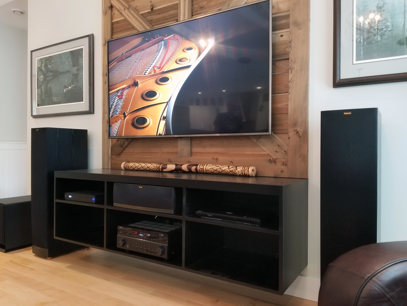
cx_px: 204
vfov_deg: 53.1
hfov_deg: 67.3
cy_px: 153
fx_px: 306
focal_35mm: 26
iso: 200
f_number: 1.7
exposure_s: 1/21
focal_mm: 4.25
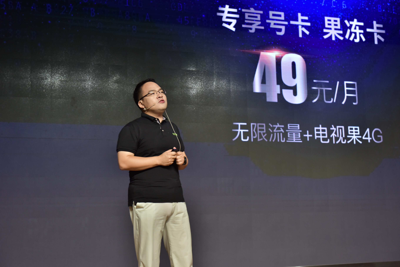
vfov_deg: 24.2
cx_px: 200
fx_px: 622
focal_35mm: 56
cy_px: 134
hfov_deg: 35.6
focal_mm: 56
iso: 500
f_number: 4
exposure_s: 1/100
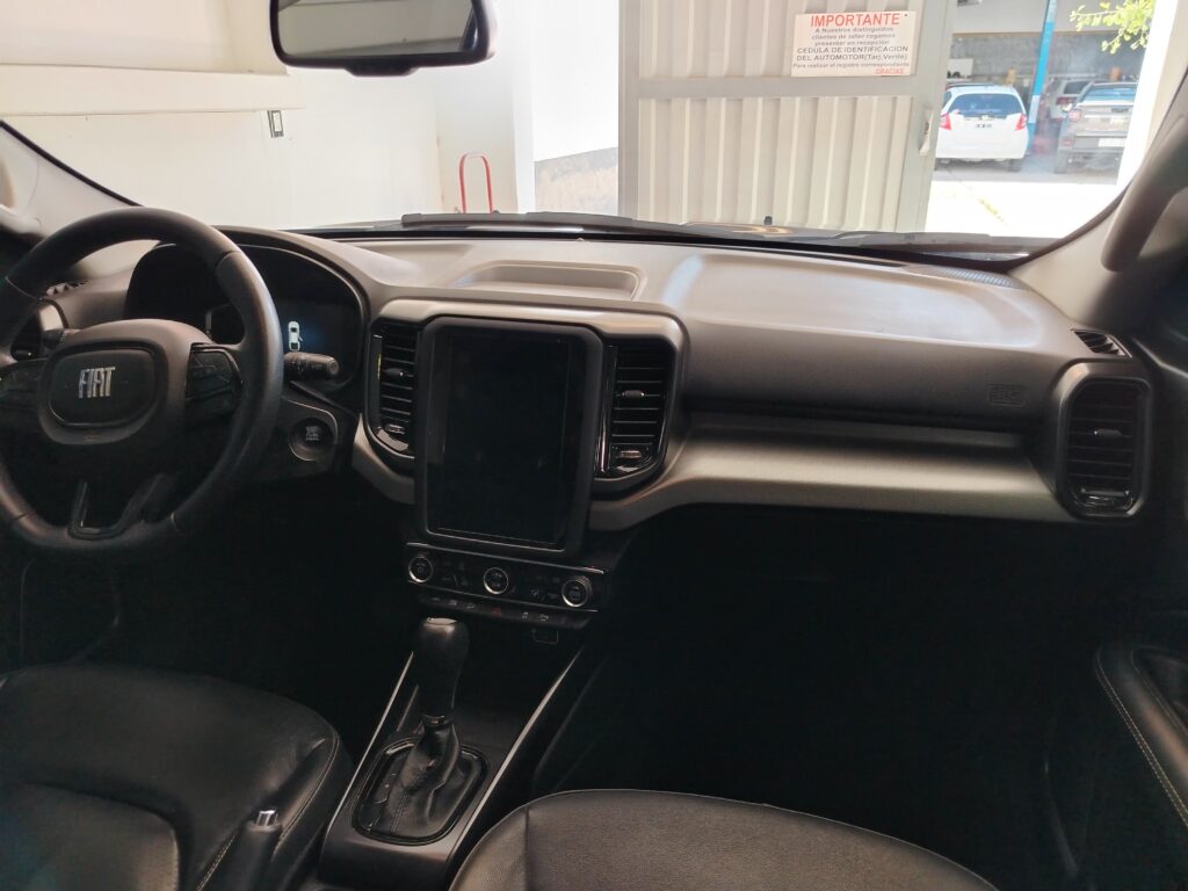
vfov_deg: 56.8
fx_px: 824
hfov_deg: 71.6
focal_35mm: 24
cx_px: 594
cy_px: 446
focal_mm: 5.25
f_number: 1.75
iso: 575
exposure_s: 1/50
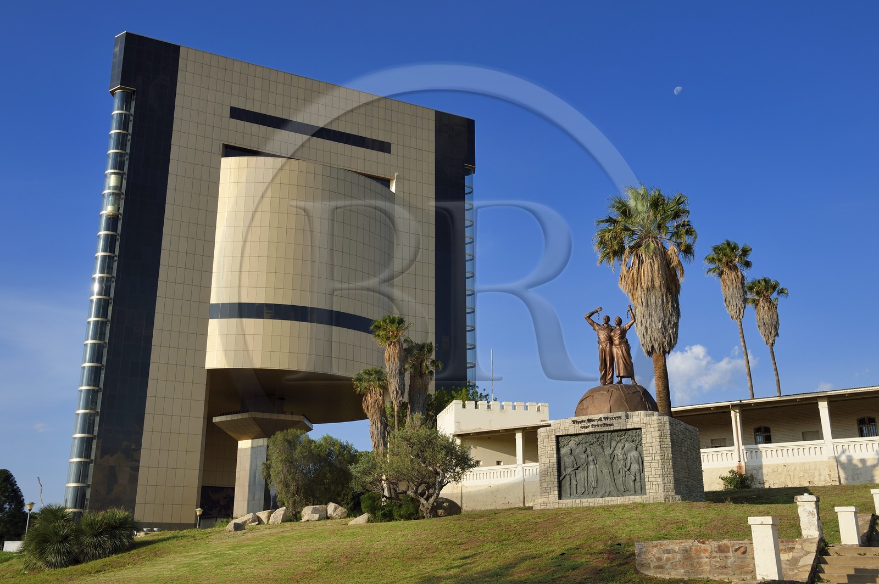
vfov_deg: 35.0
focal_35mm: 38
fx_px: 927
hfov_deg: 50.7
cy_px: 292
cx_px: 440
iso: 200
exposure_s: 1/250
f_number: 11
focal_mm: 38
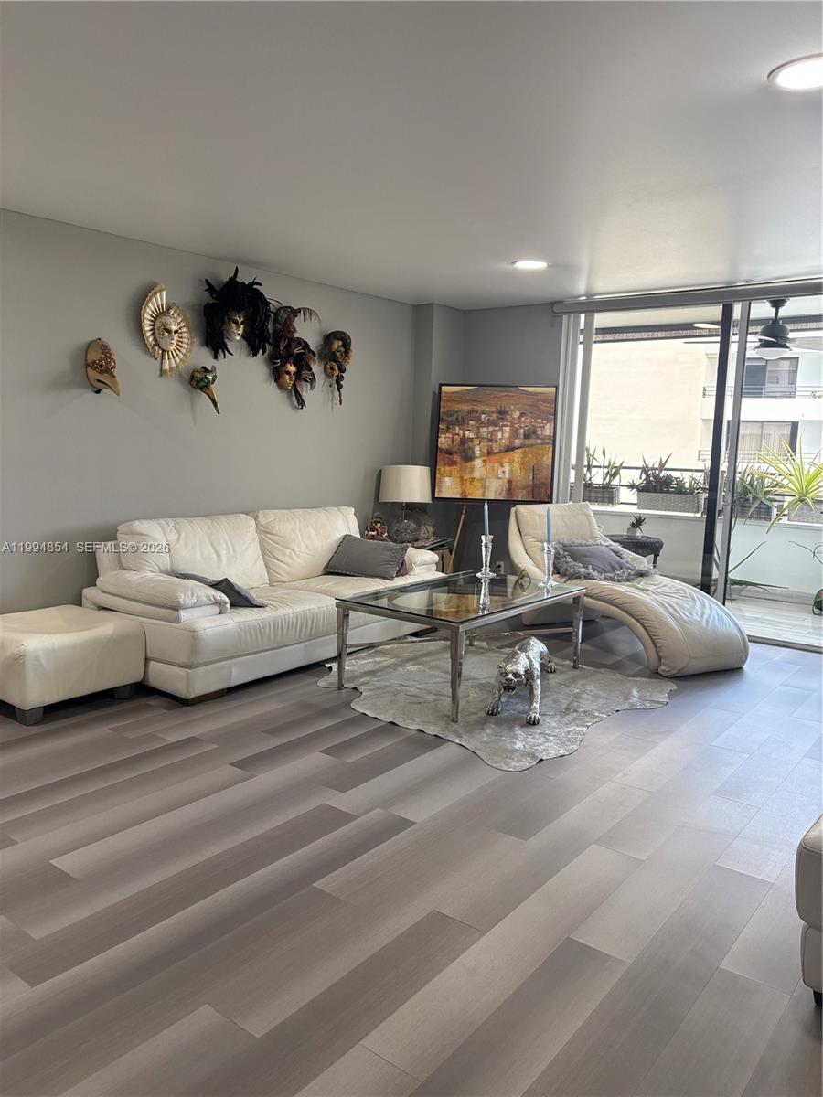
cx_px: 412
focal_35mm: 26
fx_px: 824
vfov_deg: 67.3
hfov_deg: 53.1
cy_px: 548
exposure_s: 1/191
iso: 125
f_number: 1.6
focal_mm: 5.96
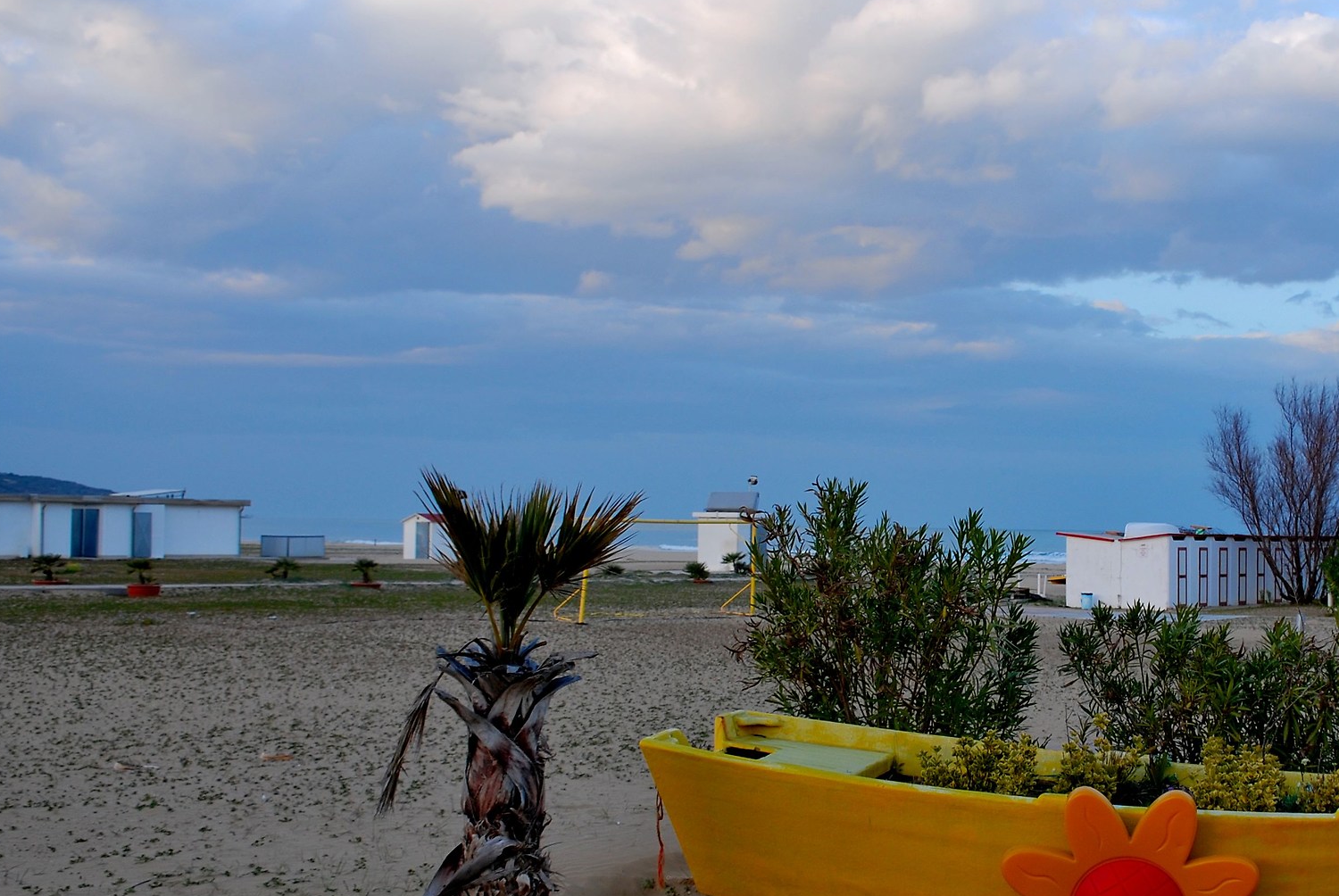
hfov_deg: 40.4
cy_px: 480
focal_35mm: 48
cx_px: 922
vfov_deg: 28.1
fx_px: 1787
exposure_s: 1/40
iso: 100
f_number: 6.3
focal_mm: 20
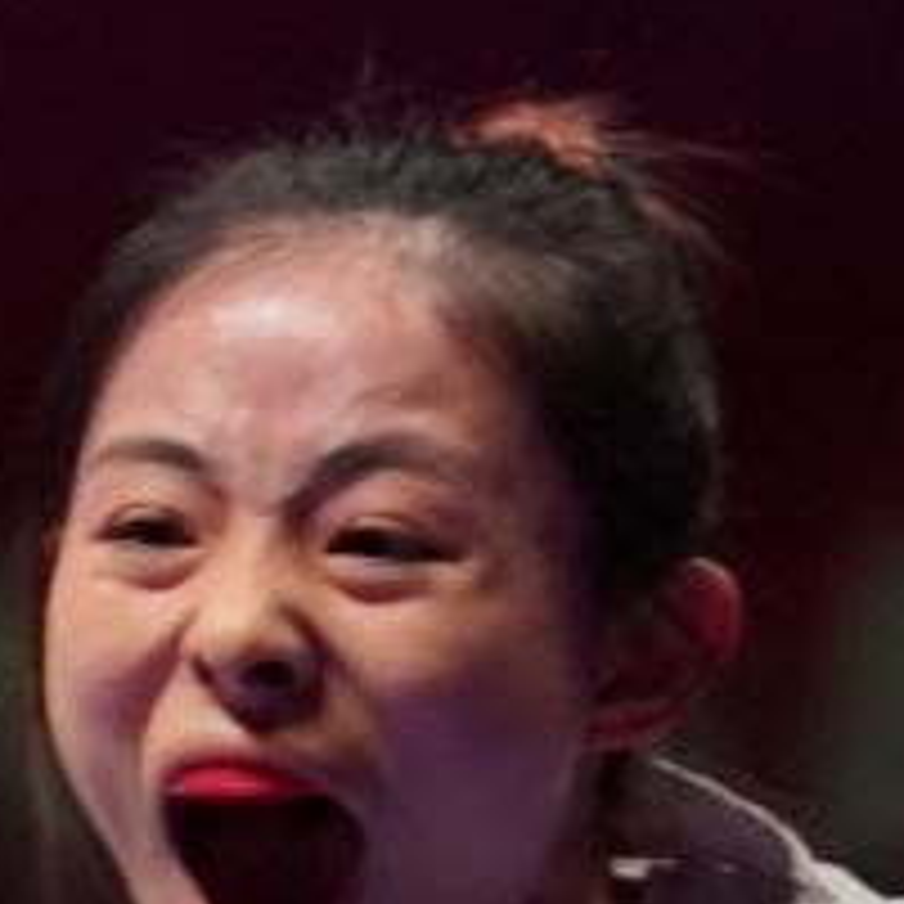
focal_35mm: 1223
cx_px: -1165
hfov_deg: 1.4
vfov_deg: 1.4
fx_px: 36135
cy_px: 1884
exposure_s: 1/1000
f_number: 2.8
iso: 1600
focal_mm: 161
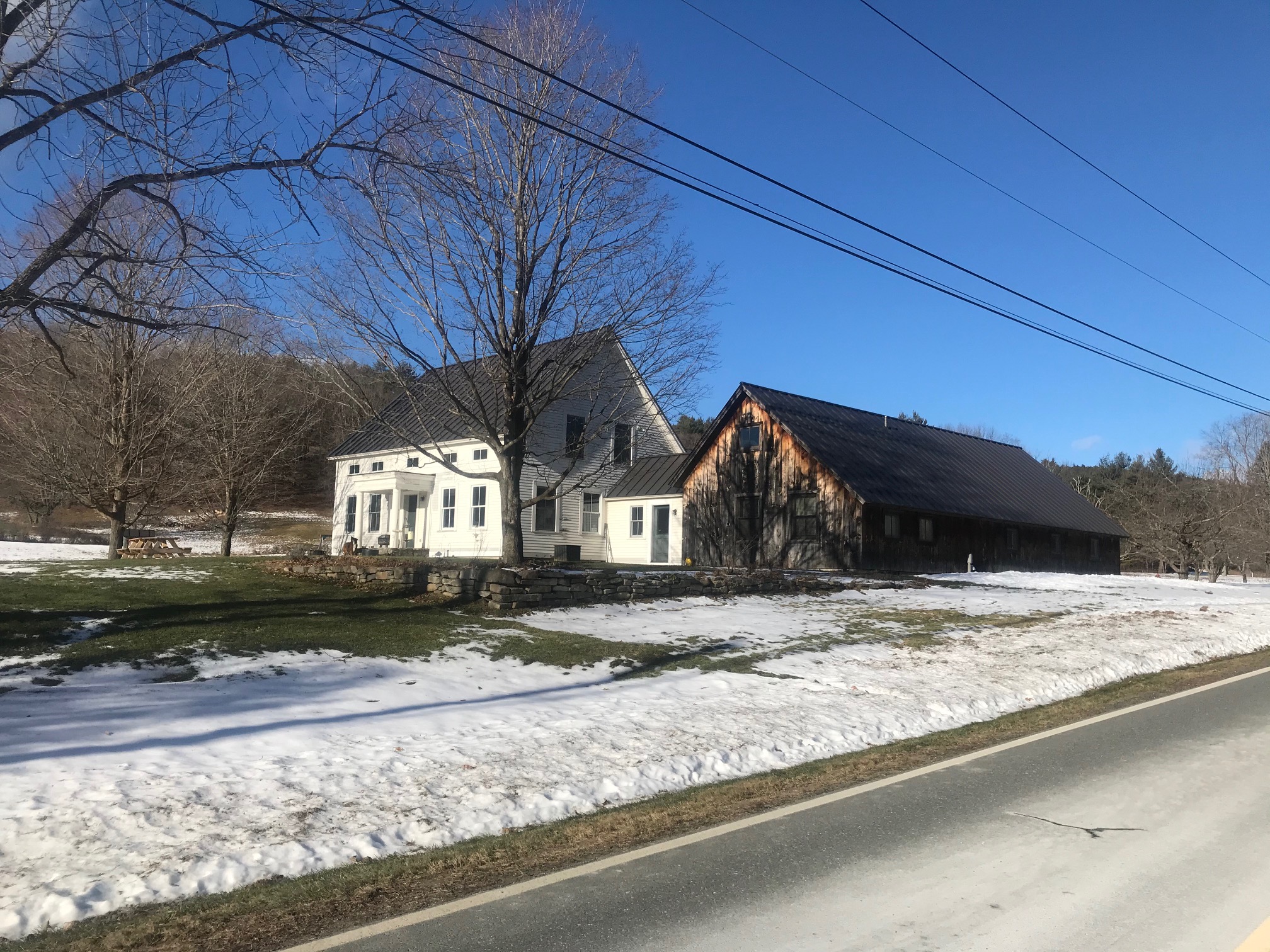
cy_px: 476
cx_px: 635
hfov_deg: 63.4
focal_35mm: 28
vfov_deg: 49.7
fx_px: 1027
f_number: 1.8
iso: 20
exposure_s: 1/3831
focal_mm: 3.99
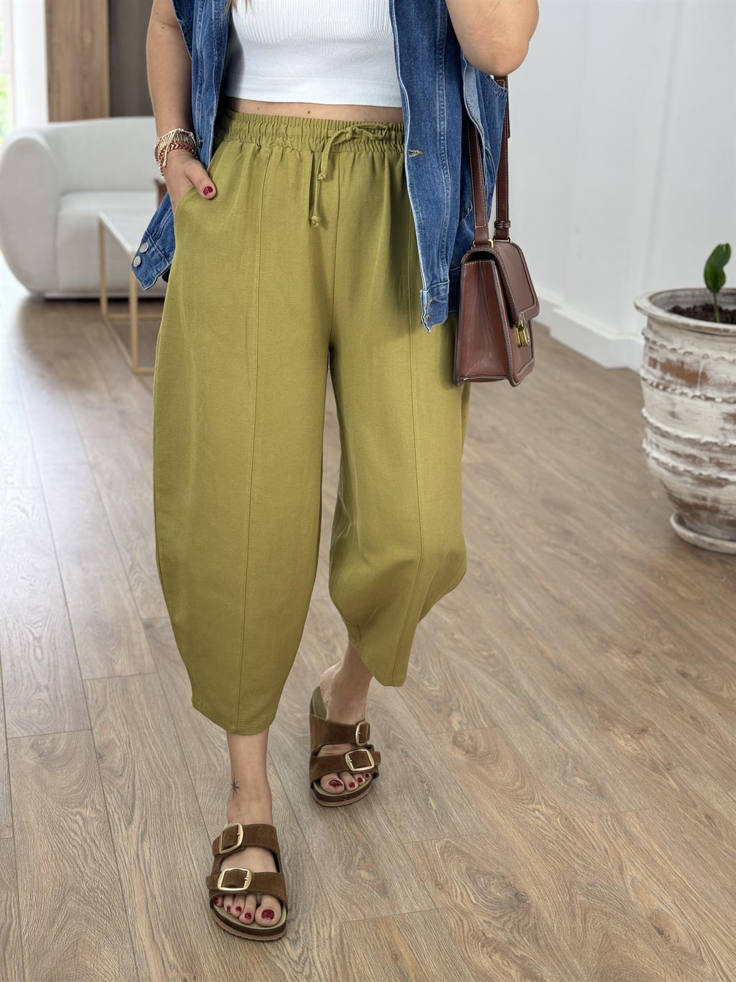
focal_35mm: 48
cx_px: 368
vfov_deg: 39.7
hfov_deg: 30.3
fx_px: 1361
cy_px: 491
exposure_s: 1/100
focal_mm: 6.76
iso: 64
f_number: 1.78
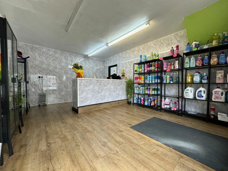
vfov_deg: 85.7
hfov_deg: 102.1
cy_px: 86
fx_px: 92
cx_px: 114
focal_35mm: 14
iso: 100
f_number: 2.2
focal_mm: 2.22
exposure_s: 1/100
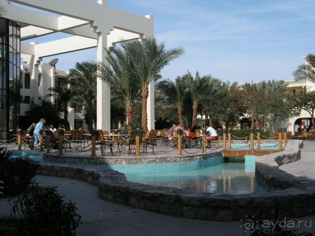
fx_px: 400
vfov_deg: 32.9
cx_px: 158
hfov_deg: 42.9
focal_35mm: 44
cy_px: 118
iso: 50
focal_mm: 7.4
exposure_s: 1/500
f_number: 4.8
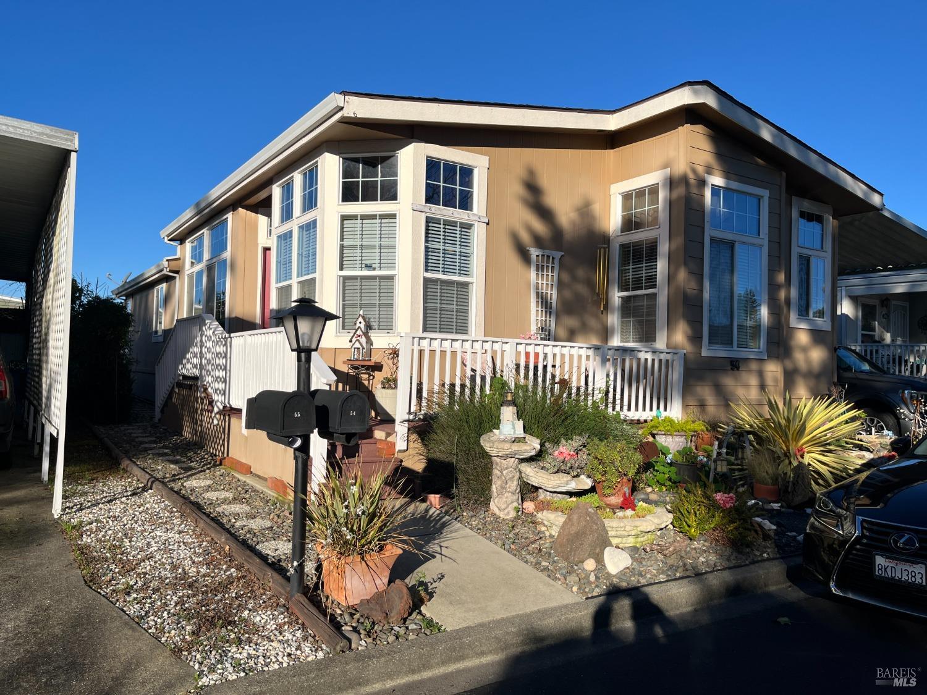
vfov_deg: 53.1
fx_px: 696
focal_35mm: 26
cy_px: 348
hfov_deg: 67.3
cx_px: 464
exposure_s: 1/4651
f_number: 1.6
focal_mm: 5.1
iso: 50
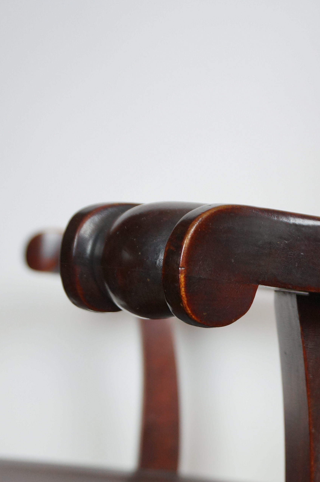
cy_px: 447
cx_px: 294
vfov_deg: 31.2
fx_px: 815
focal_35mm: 61
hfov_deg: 21.7
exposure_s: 1/60
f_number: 4
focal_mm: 21
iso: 500
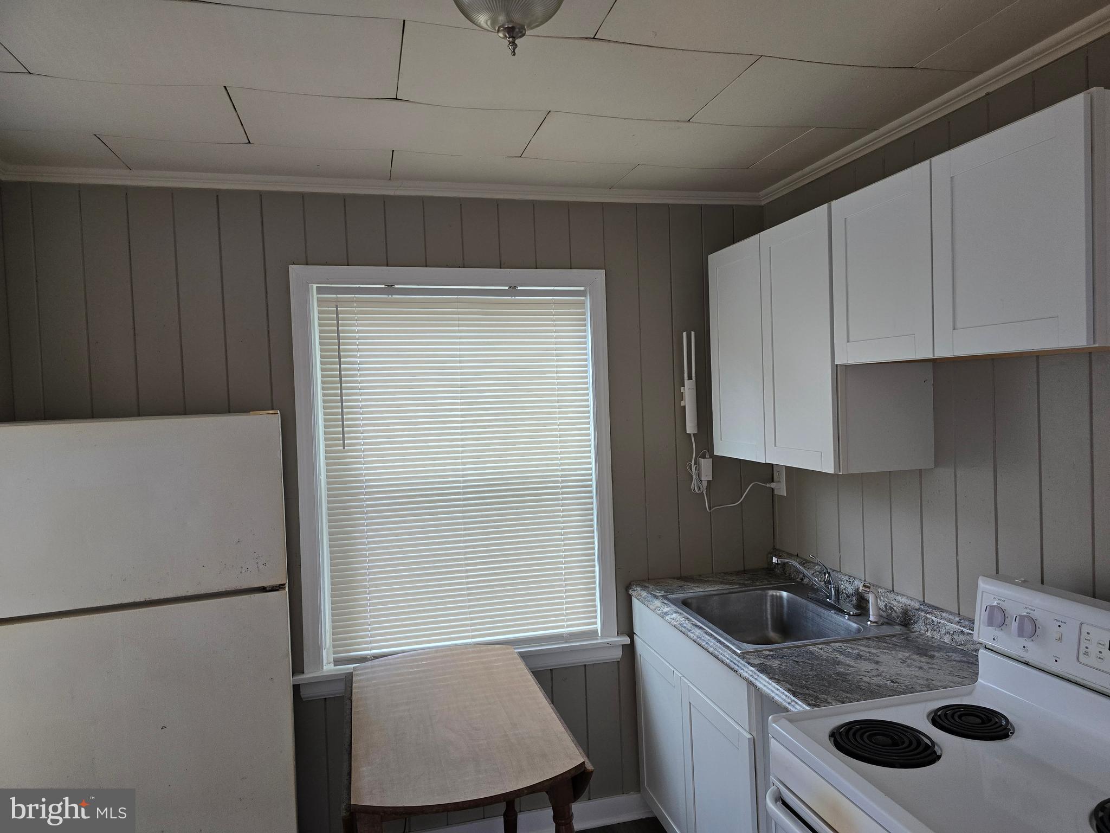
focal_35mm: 23
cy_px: 416
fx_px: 738
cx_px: 555
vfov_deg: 58.9
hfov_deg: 73.9
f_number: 1.7
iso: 200
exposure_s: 1/120
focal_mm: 6.3
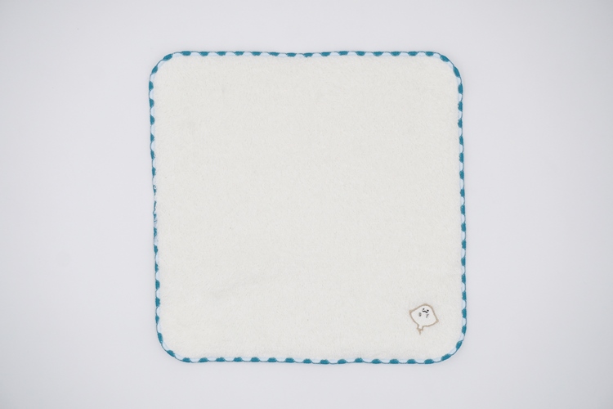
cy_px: 204
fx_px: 996
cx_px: 306
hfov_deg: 34.2
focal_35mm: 58
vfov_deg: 23.2
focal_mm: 39
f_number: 5.6
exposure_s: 1/320
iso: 250
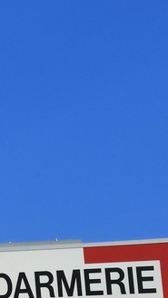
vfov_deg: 9.6
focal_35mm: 224
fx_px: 1774
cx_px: -471
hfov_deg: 4.9
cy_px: 283
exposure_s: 1/200
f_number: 18
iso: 400
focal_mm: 44
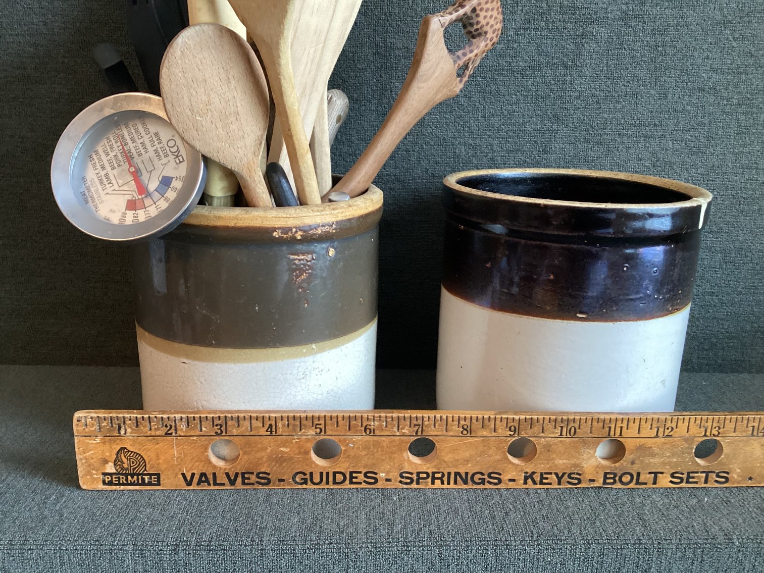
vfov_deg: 45.4
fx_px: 684
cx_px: 382
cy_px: 286
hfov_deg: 58.3
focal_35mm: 31
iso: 320
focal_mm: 3.3
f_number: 2.4
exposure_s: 1/50
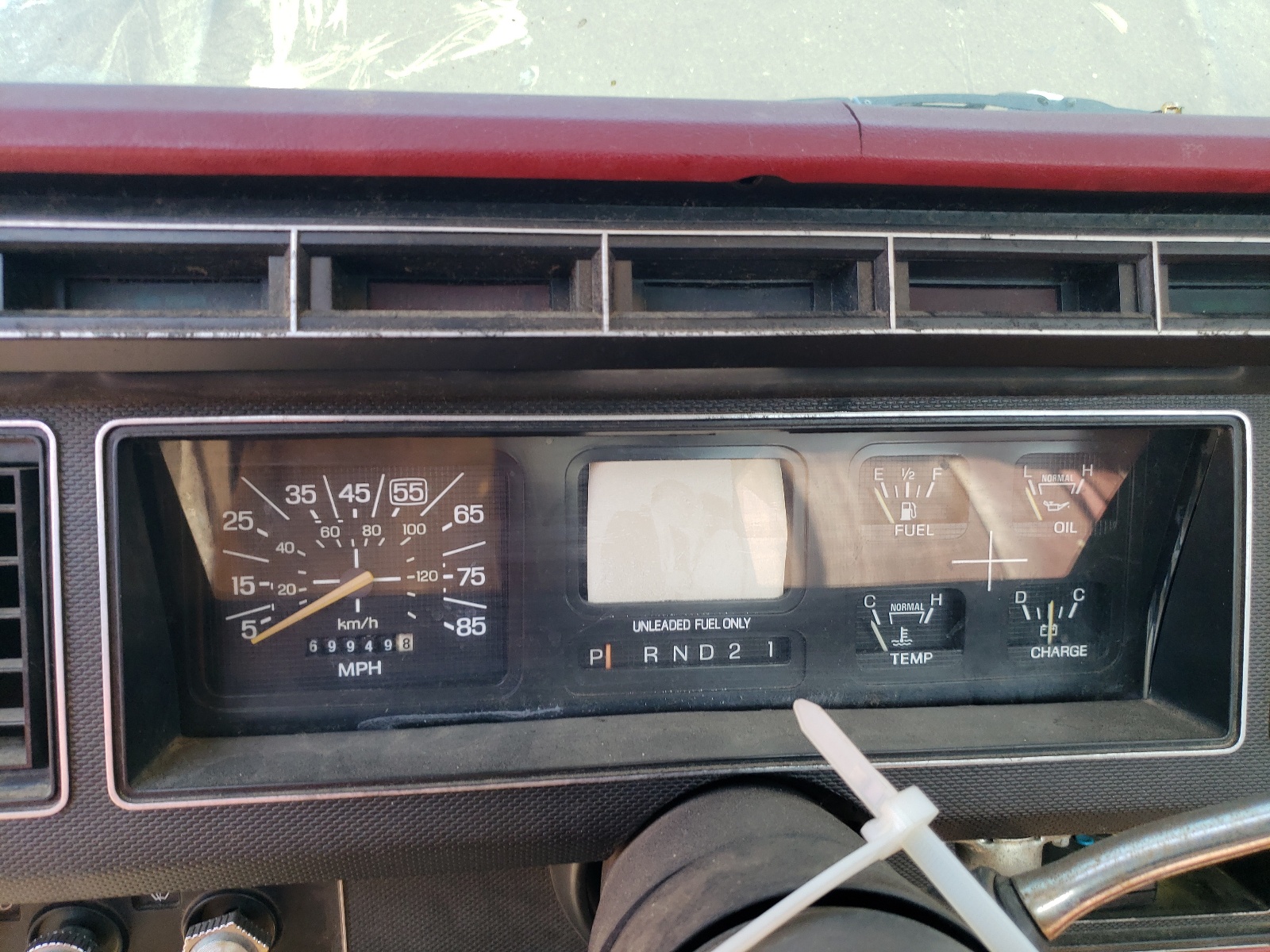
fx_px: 954
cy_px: 476
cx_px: 635
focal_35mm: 26
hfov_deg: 67.3
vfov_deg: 53.1
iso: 50
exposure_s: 1/164
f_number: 1.5
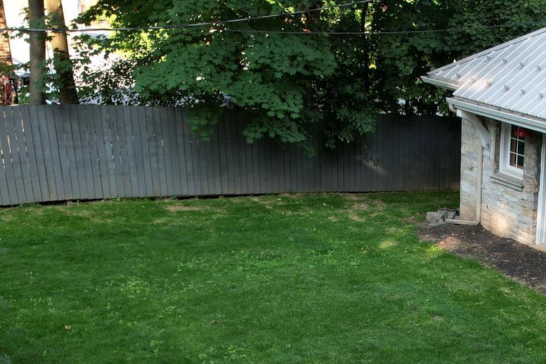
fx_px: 880
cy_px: 330
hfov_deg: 33.9
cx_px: 394
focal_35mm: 58
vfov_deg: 22.8
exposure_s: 1/200
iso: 100
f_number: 2.8
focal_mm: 8.38
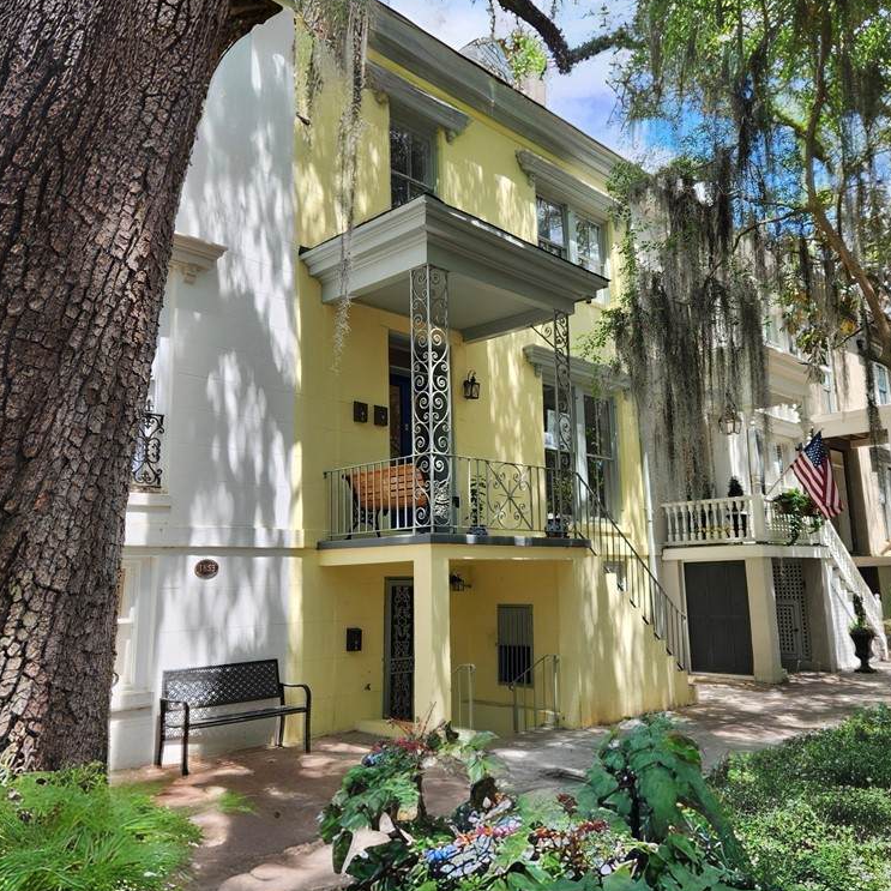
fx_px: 815
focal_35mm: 28
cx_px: 495
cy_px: 443
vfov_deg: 57.3
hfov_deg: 57.2
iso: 20
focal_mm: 5.4
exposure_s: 1/201
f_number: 1.8
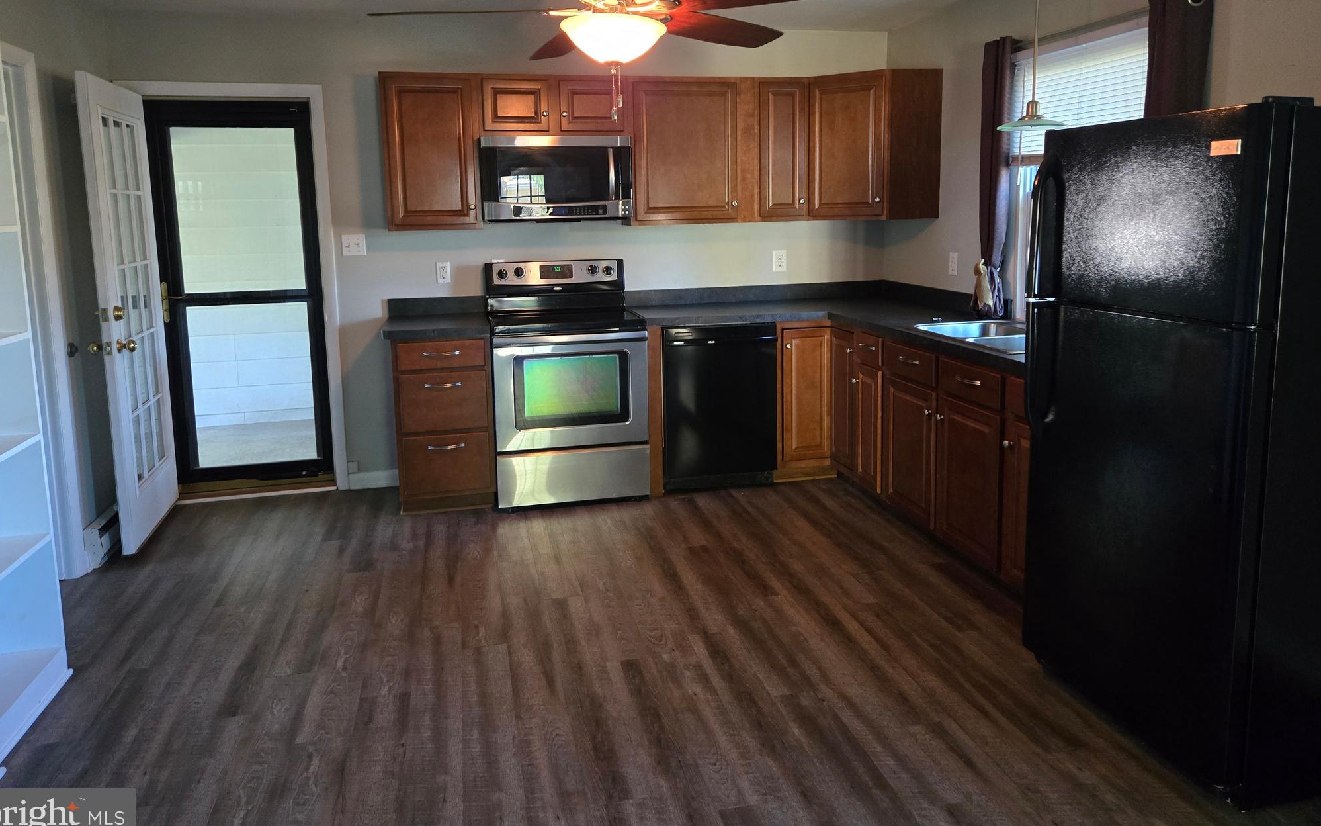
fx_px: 900
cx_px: 648
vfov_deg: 49.0
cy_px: 334
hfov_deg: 72.5
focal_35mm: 25
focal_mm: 5.4
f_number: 1.8
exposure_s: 1/60
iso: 800
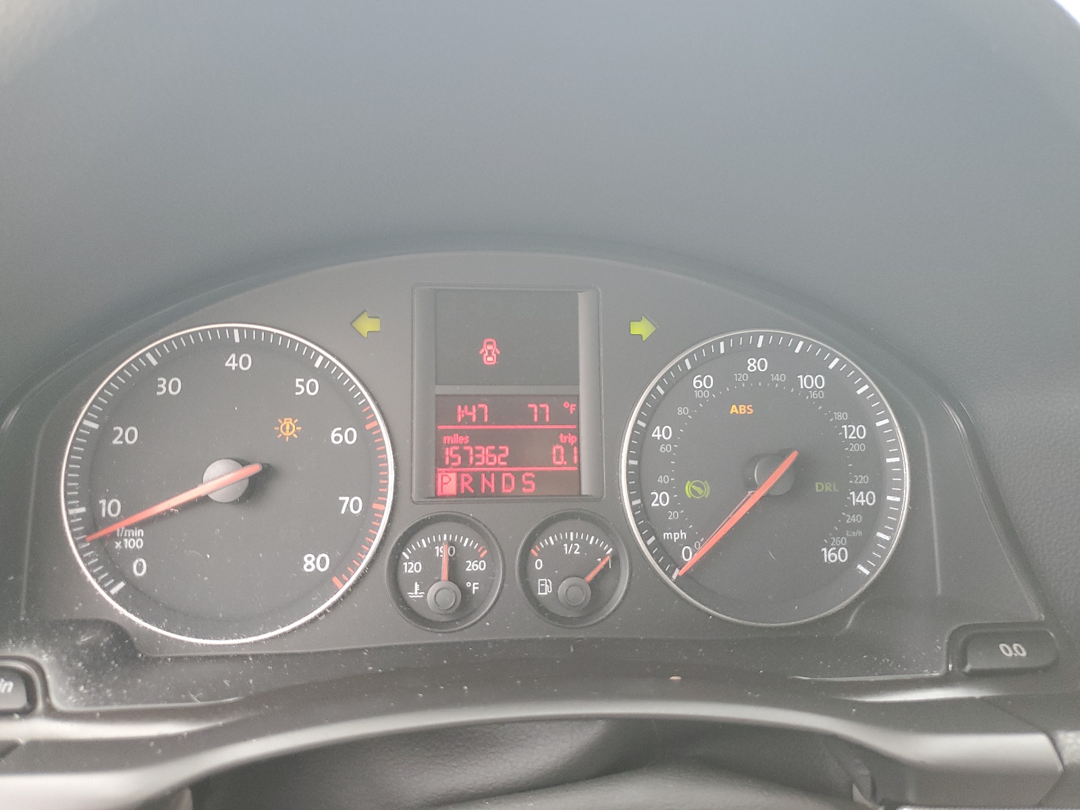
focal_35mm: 26
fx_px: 811
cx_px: 540
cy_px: 405
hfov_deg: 67.3
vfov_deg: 53.1
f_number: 1.5
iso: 96
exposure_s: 1/120
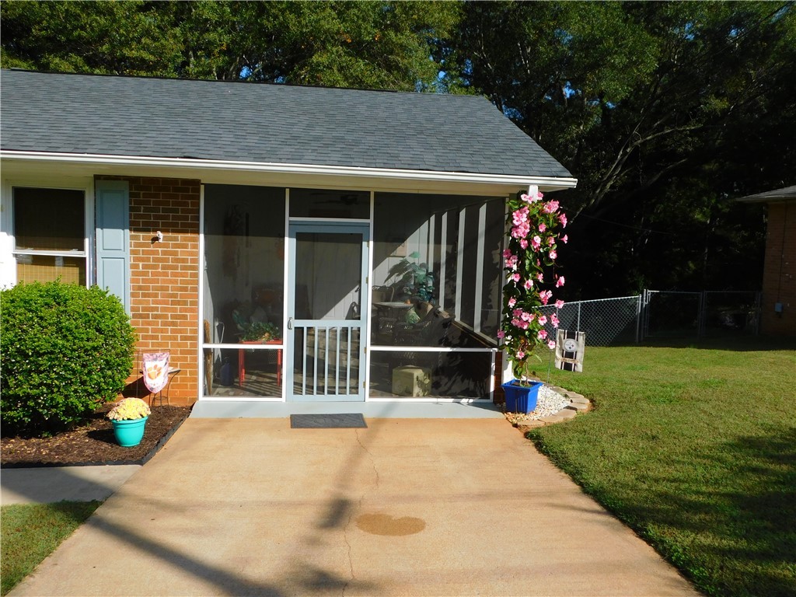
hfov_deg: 60.0
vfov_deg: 46.8
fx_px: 690
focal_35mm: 30
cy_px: 298
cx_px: 398
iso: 125
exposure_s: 1/1250
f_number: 3.2
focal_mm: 5.3
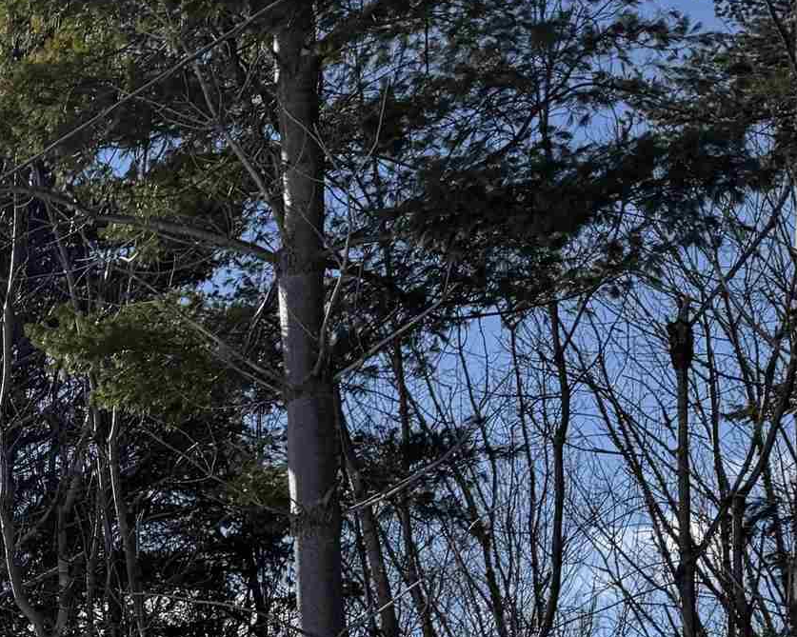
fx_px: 2028
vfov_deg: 15.8
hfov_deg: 19.4
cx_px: -398
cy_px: 1054
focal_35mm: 86
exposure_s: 1/10309
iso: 80
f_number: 1.78
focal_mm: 6.76
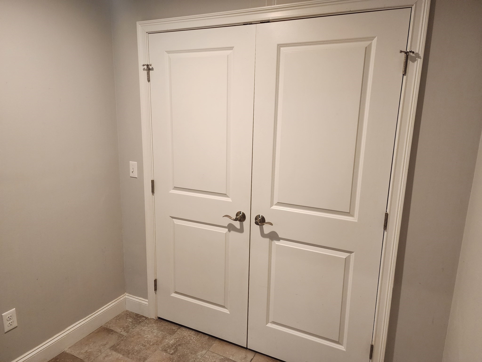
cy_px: 181
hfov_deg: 73.9
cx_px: 241
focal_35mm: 23
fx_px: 320
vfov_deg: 58.9
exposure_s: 1/120
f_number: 1.8
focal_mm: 6.4
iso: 400
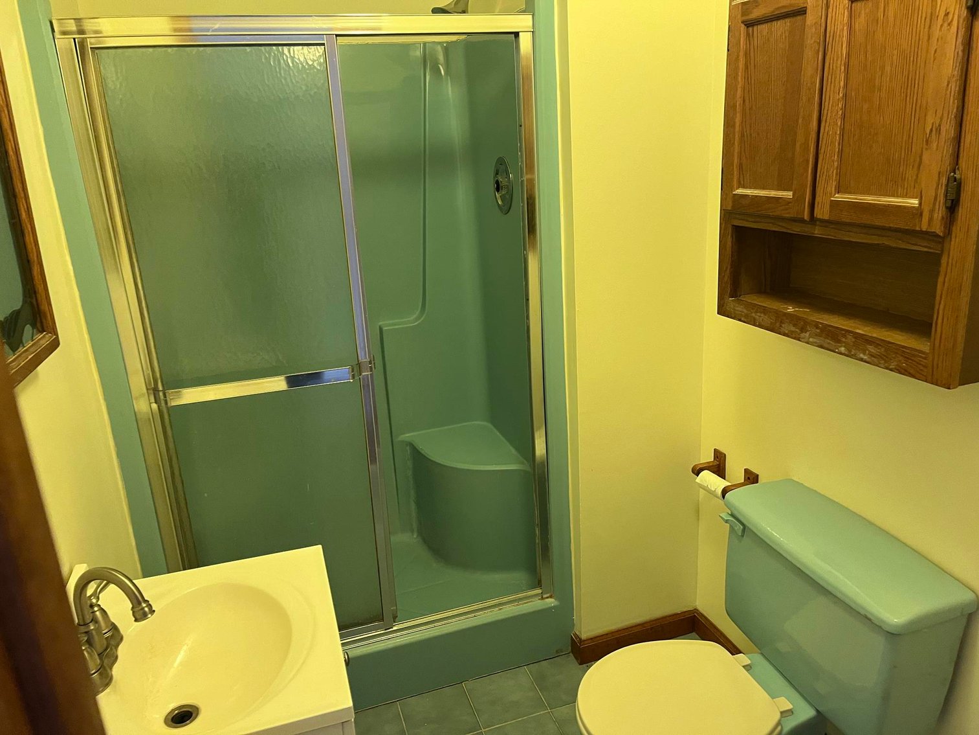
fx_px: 735
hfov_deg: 67.3
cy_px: 368
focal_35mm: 26
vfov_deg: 53.1
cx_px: 490
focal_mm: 5.1
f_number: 1.6
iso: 320
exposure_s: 1/60
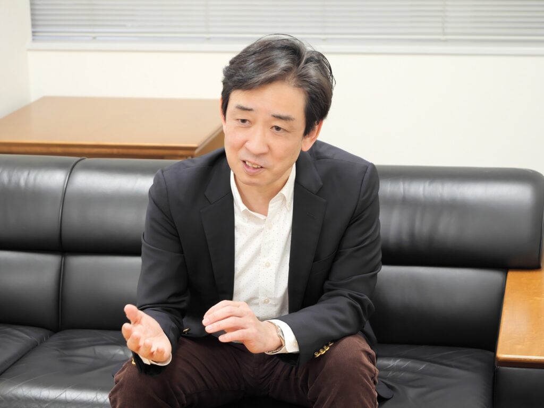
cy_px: 204
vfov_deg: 16.8
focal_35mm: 88
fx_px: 1383
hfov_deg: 22.3
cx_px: 272
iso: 500
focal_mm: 44
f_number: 3.9
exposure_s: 1/60
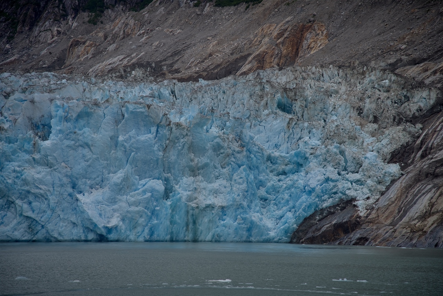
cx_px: 222
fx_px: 1477
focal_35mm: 120
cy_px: 148
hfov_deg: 17.1
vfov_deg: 11.4
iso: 100
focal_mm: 120
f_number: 5.6
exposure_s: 1/250
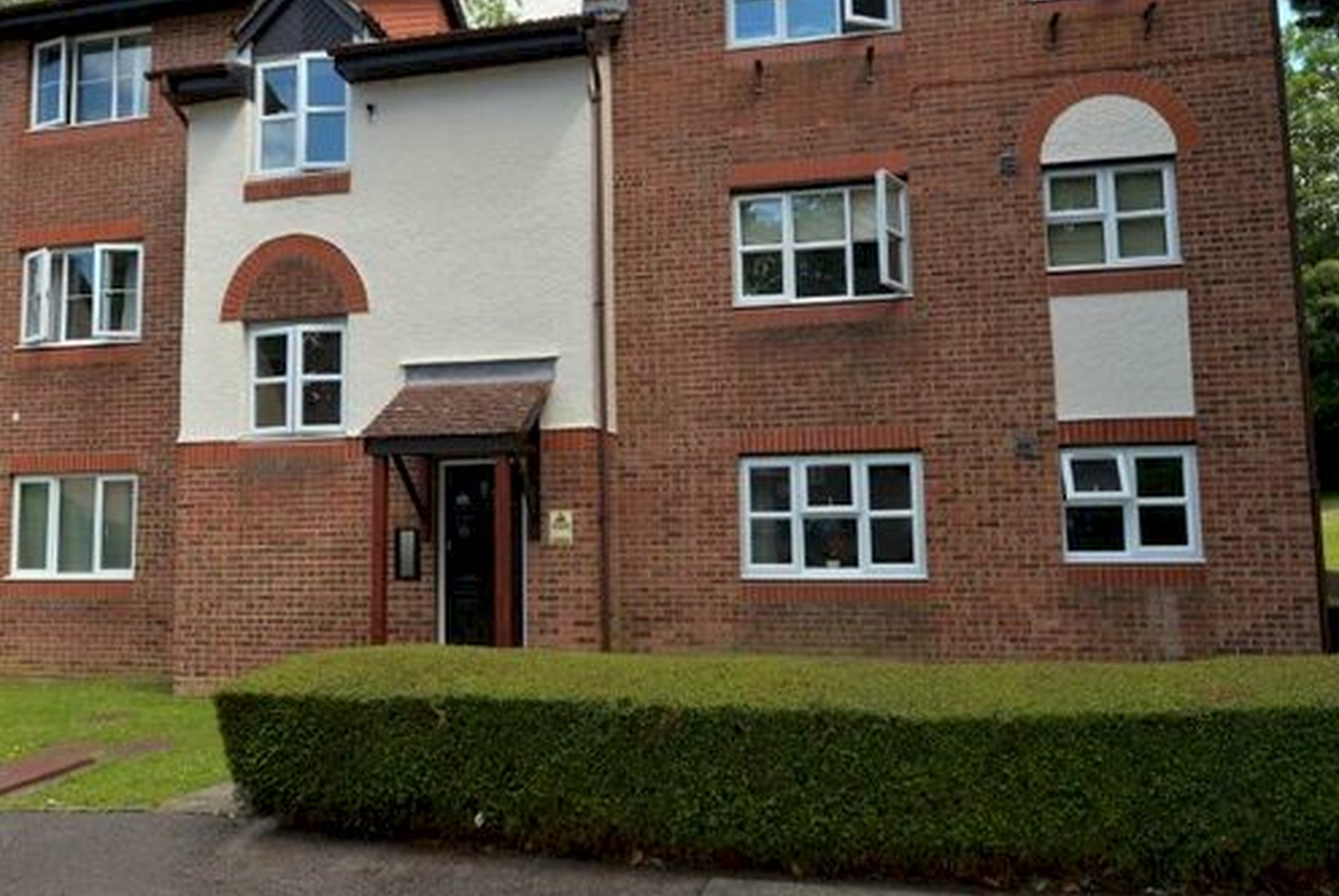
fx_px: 894
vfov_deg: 53.2
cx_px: 643
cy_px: 432
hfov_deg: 73.6
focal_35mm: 24
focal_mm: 17
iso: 100
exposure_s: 1/160
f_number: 6.3
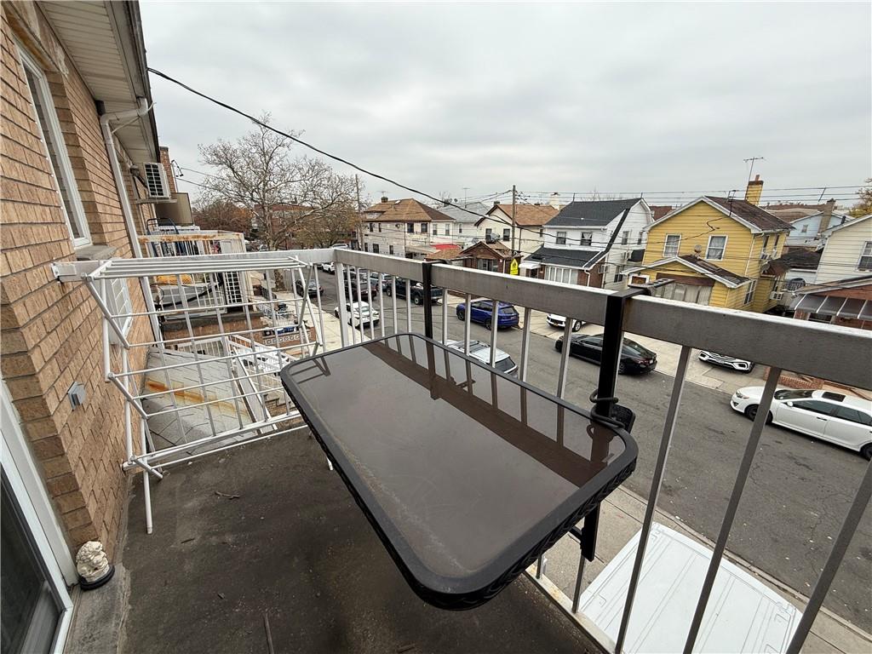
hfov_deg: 102.1
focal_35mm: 14
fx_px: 353
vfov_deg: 85.7
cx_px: 436
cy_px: 327
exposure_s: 1/349
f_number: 2.2
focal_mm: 2.22
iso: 50
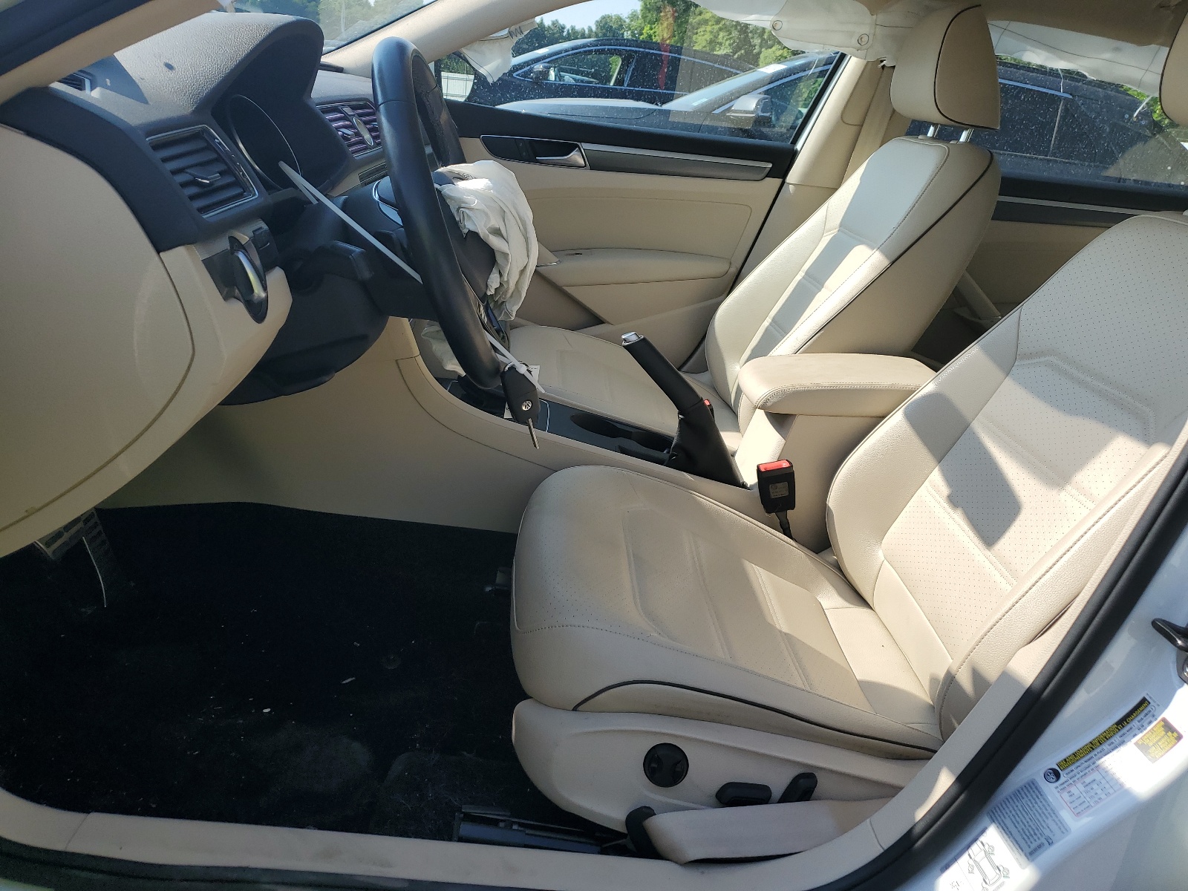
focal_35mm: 26
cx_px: 594
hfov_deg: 67.3
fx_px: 892
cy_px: 446
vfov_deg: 53.1
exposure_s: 1/1667
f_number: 1.5
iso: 50
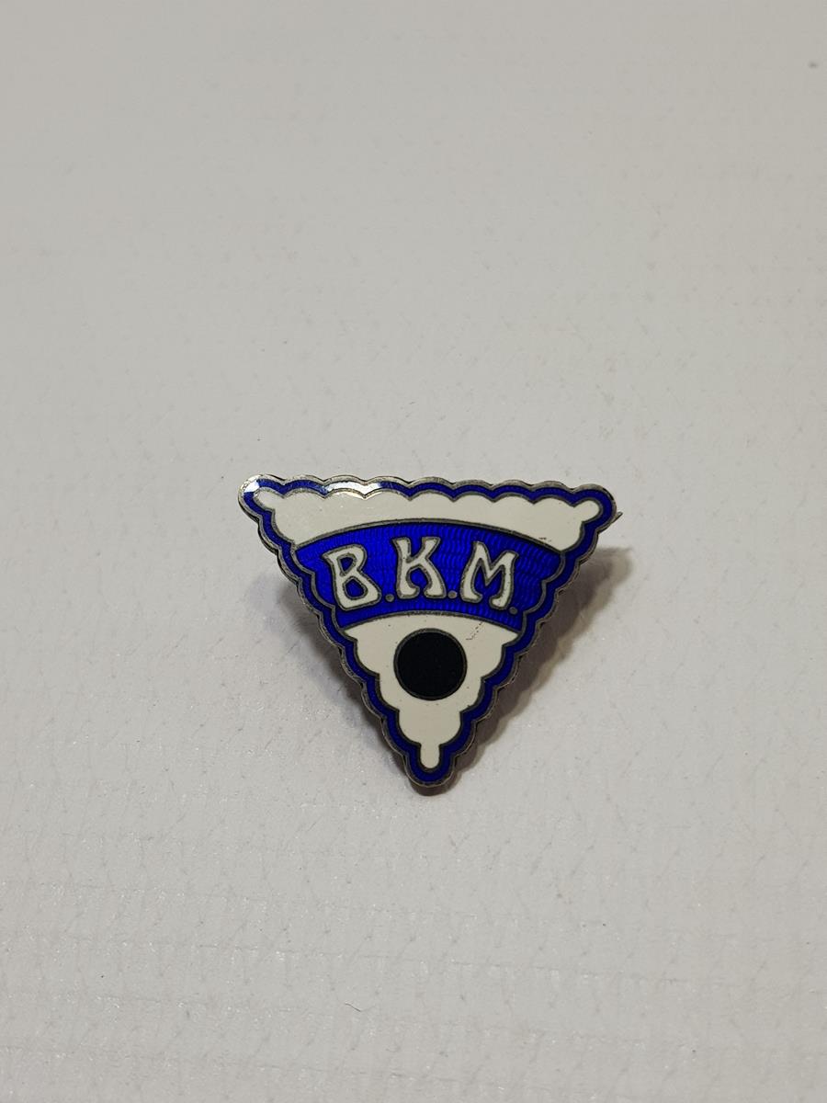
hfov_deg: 53.1
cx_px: 414
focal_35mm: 26
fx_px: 828
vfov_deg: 67.3
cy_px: 552
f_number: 1.7
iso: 40
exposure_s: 1/131
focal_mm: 4.3
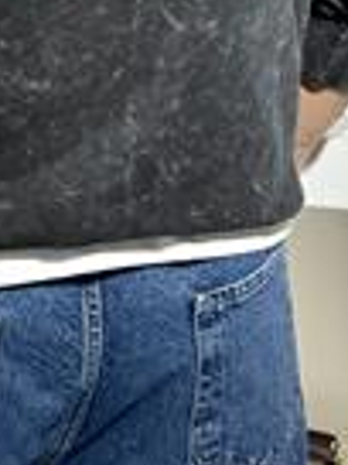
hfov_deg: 9.0
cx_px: 24
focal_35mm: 165
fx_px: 2212
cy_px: -171
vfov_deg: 11.6
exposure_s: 1/100
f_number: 1.78
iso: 50
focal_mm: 6.76
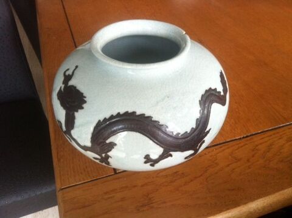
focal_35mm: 35
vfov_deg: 40.6
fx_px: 295
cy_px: 109
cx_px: 146
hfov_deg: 52.7
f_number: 2.8
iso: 100
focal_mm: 3.85
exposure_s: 1/50
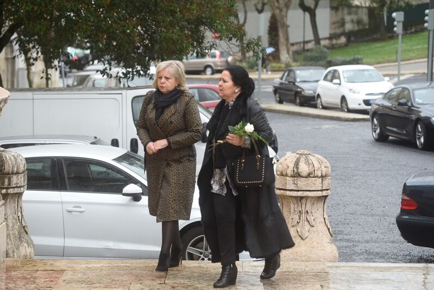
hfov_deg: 16.8
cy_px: 145
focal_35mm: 122
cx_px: 217
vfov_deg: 11.2
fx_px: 1471
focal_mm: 122
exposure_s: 1/400
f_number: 4.5
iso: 250
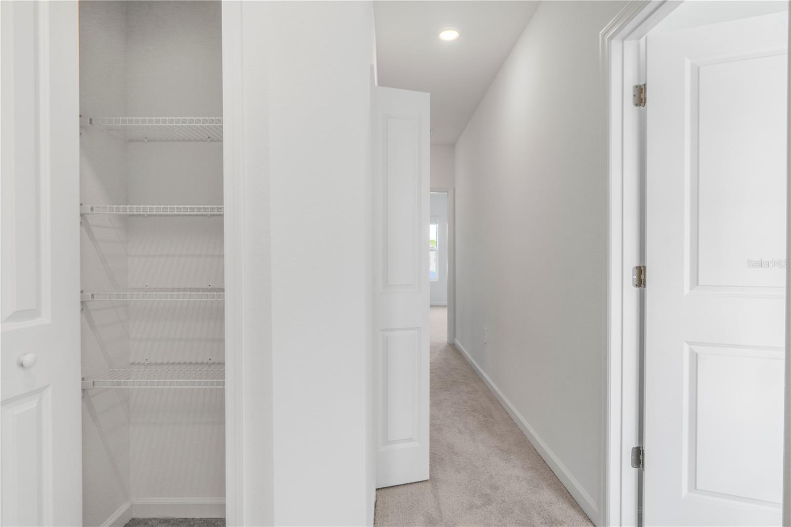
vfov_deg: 67.4
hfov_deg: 90.0
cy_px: 264
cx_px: 396
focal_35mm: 18
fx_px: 395
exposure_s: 1/80
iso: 100
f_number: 3.2
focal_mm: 12
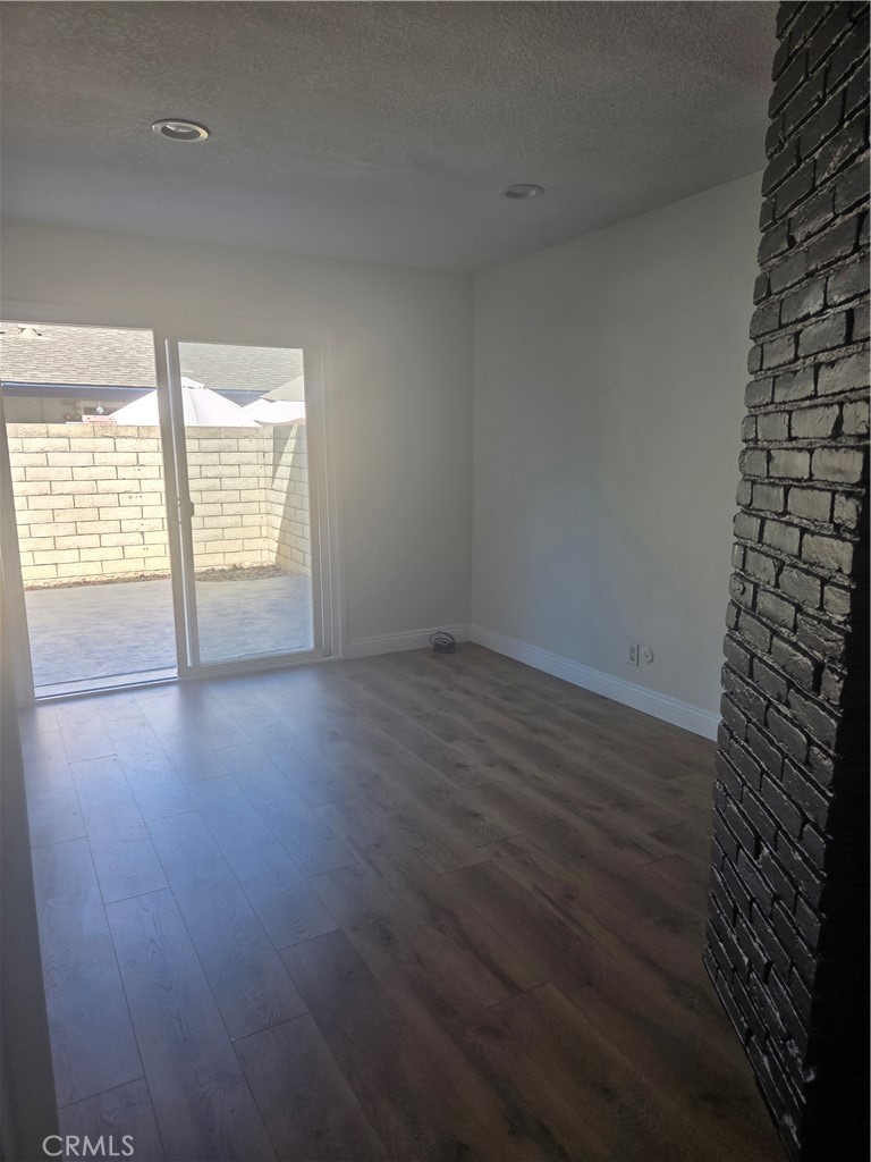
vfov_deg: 73.9
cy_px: 581
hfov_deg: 58.9
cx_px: 436
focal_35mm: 23
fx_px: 772
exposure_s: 1/655
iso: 80
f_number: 1.8
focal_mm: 5.4
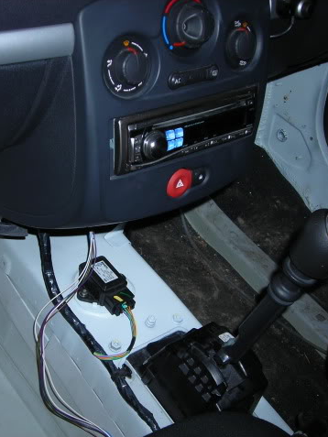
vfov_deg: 37.5
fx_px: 644
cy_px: 218
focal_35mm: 51
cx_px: 128
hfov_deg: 28.5
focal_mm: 6.3
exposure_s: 1/60.1
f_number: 3.2
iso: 50
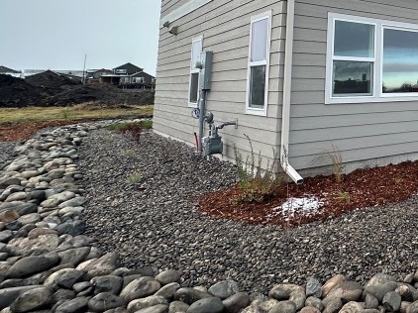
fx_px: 410
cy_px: 44
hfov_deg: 40.4
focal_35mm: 34
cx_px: 486
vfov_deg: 39.4
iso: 40
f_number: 2.2
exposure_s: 1/396
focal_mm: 2.22
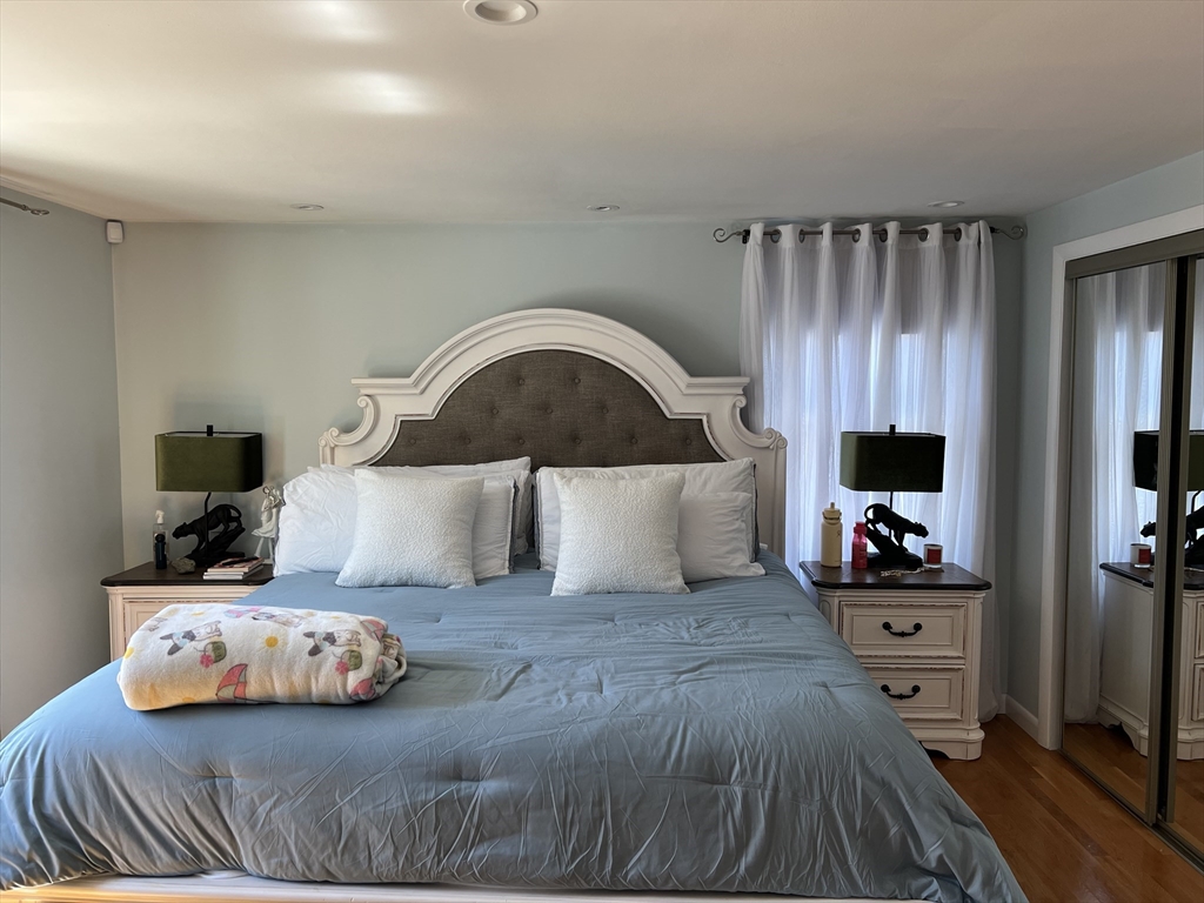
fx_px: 904
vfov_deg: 53.1
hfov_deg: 67.3
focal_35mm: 26
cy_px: 452
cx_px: 602
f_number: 1.5
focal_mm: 5.7
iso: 64
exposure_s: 1/121
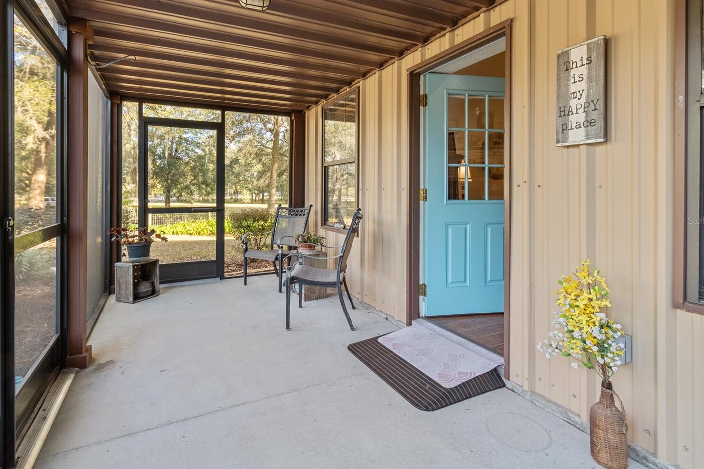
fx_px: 332
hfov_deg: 93.2
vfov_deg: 70.4
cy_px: 220
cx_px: 333
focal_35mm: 17
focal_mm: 10
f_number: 9
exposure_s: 1/8
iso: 320
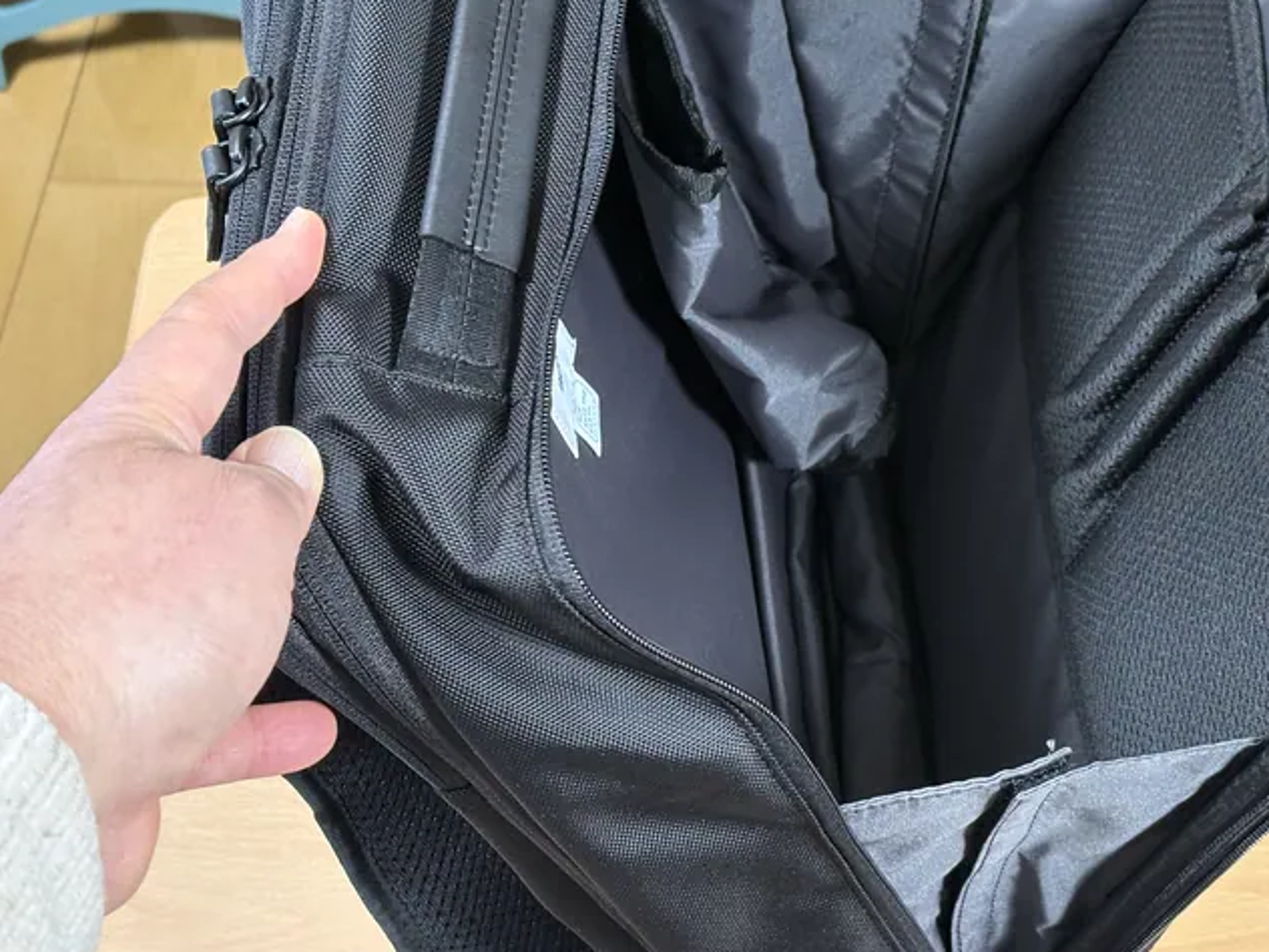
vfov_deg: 19.8
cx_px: 843
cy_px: 332
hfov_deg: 26.2
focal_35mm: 74
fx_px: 2713
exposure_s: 1/40
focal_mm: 5.96
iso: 250
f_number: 1.6
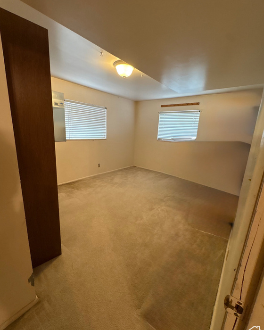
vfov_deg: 96.8
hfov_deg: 84.0
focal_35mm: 15
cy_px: 165
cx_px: 132
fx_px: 147
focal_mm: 2.22
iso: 320
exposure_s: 1/60
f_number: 2.2
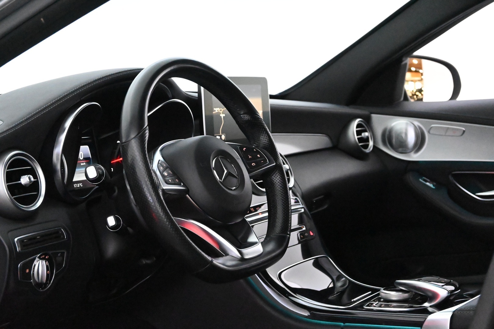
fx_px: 926
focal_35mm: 68
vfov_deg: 20.2
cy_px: 164
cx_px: 247
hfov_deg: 29.9
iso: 18000
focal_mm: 45
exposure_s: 1/80
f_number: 6
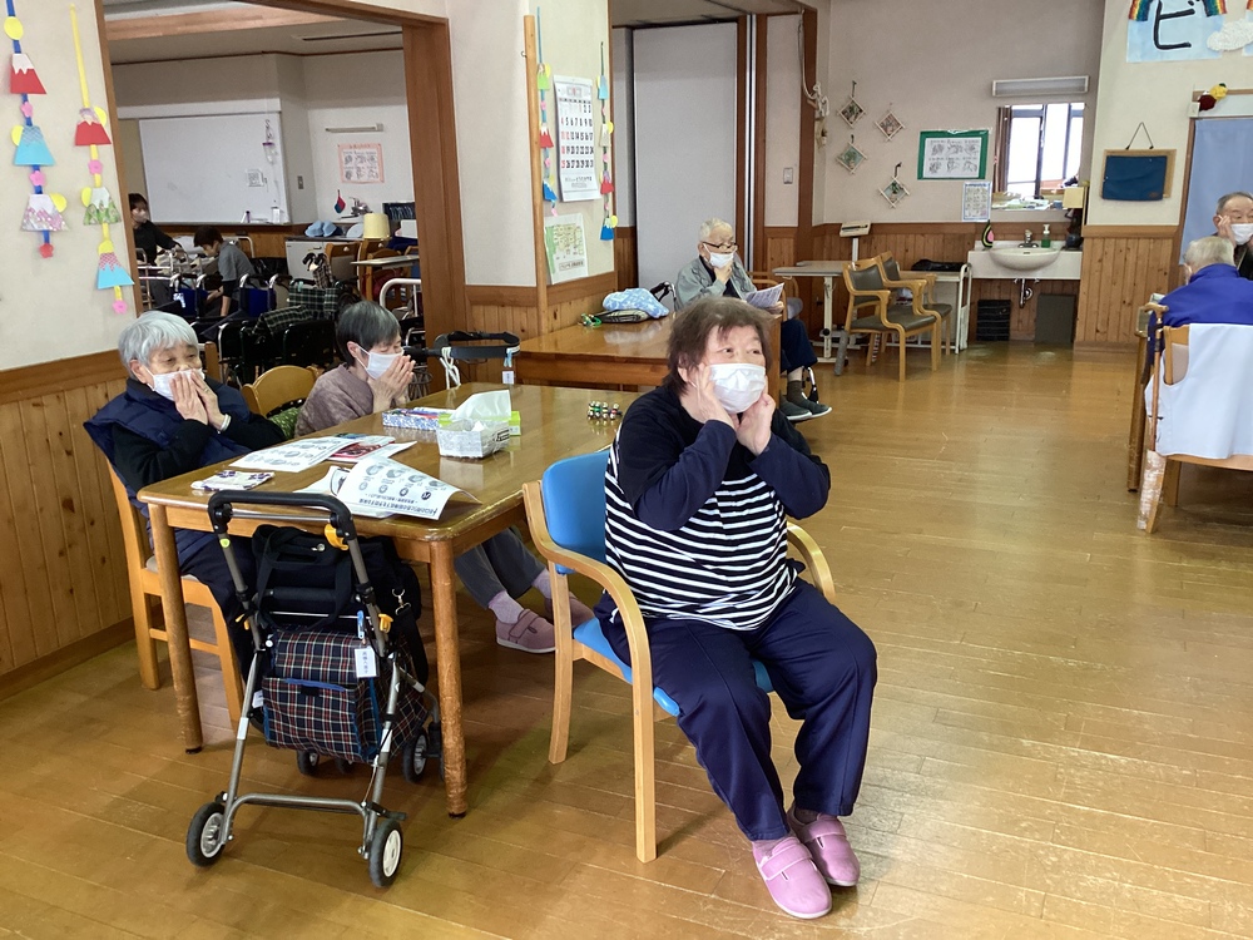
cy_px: 470
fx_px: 1122
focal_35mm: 31
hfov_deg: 58.4
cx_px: 626
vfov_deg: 45.4
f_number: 2.4
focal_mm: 3.3
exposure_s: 1/60
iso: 200
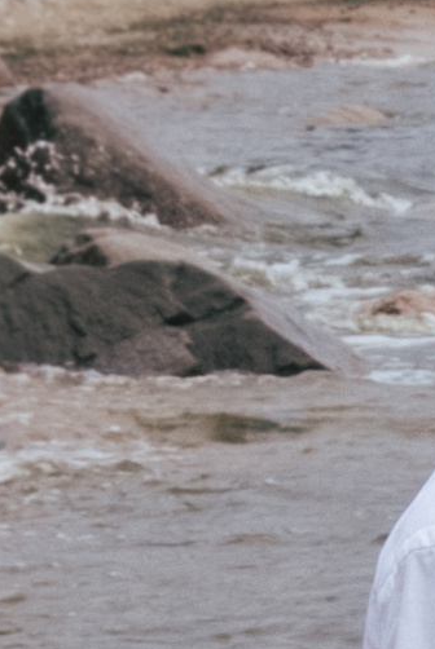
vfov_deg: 4.3
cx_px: 1239
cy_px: 624
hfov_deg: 2.8
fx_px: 8675
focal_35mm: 480
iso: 200
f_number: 11
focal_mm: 42
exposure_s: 1/125
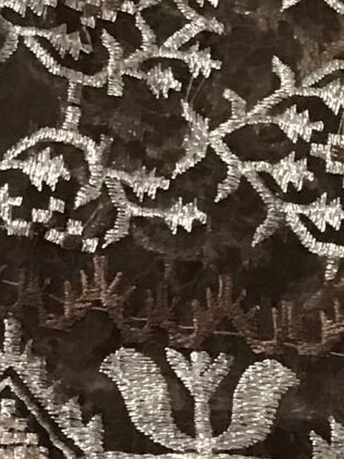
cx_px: 882
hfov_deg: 7.9
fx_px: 2255
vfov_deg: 11.6
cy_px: 63
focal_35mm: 170
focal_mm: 3.99
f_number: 1.8
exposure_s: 1/7
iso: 80
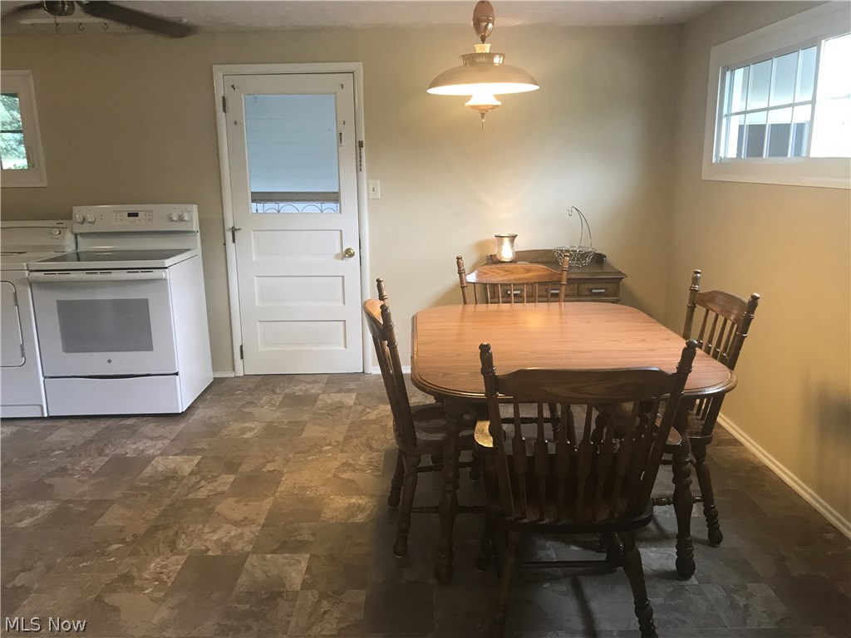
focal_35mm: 28
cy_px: 319
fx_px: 688
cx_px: 426
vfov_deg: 49.7
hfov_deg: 63.4
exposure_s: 1/20
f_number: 1.8
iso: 40
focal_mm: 3.99
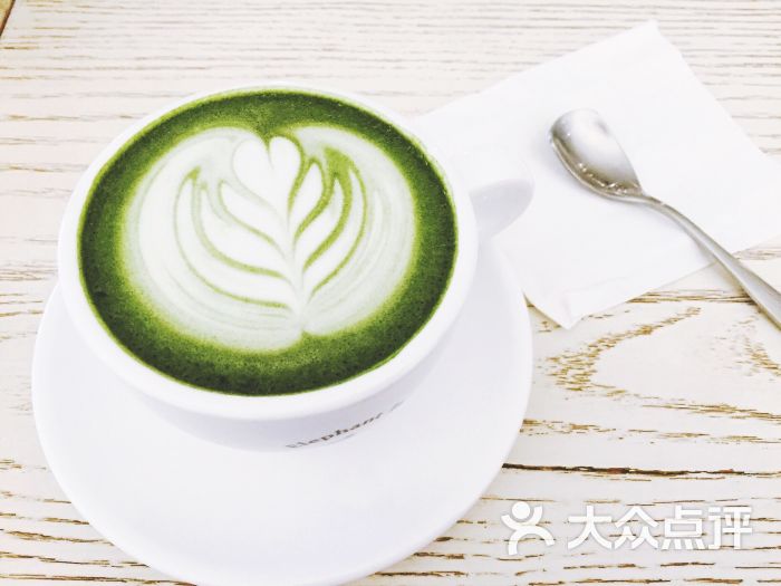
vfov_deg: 48.2
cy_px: 293
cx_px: 390
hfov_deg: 61.7
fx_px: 654
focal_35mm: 29
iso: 200
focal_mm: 4.15
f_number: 2.2
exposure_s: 1/33
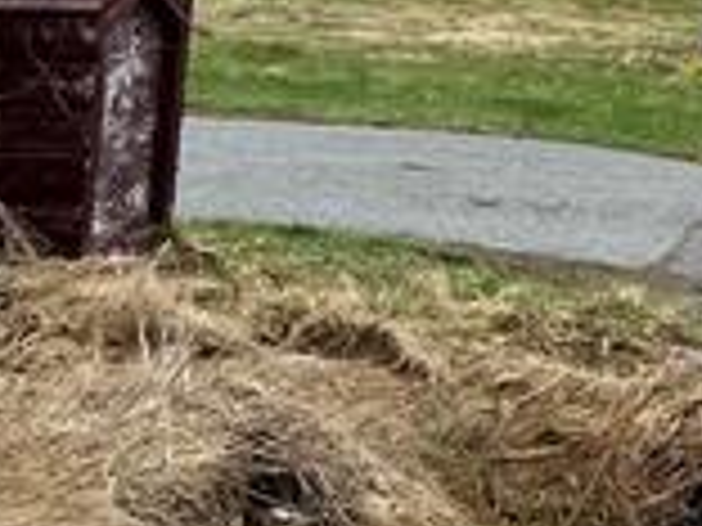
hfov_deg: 9.5
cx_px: 1980
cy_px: -409
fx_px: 3468
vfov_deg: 8.4
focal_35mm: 171
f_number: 1.5
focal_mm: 5.7
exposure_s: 1/873
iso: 50
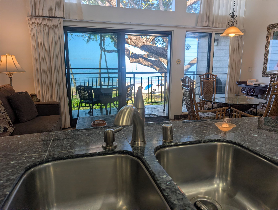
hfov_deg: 71.5
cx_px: 139
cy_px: 105
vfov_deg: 56.9
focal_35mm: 24
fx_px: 193
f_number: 1.68
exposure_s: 1/231
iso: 20
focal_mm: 6.9
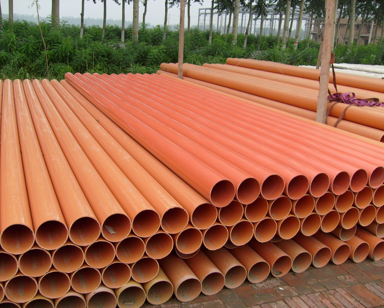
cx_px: 183
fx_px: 421
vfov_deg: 40.1
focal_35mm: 37
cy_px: 154
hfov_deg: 49.1
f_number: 7.1
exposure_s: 1/125
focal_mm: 5.8
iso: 80
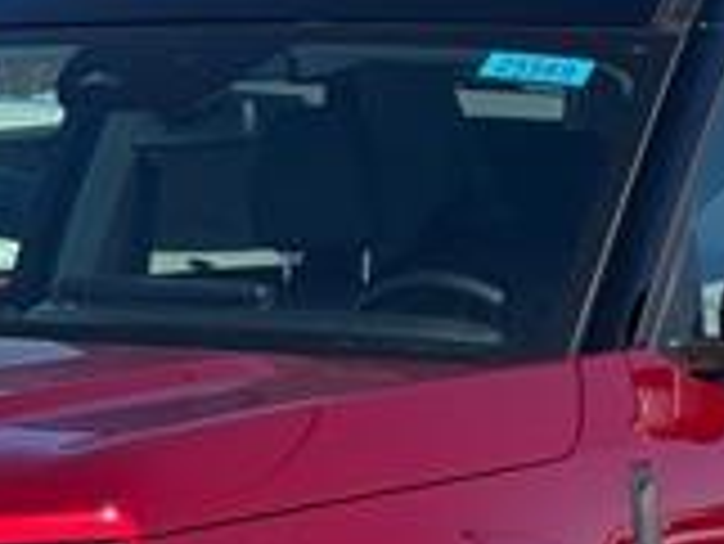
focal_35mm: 191
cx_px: 130
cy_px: 742
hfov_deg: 10.3
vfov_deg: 7.7
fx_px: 3998
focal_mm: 6.76
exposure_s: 1/2959
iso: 64
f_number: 1.78
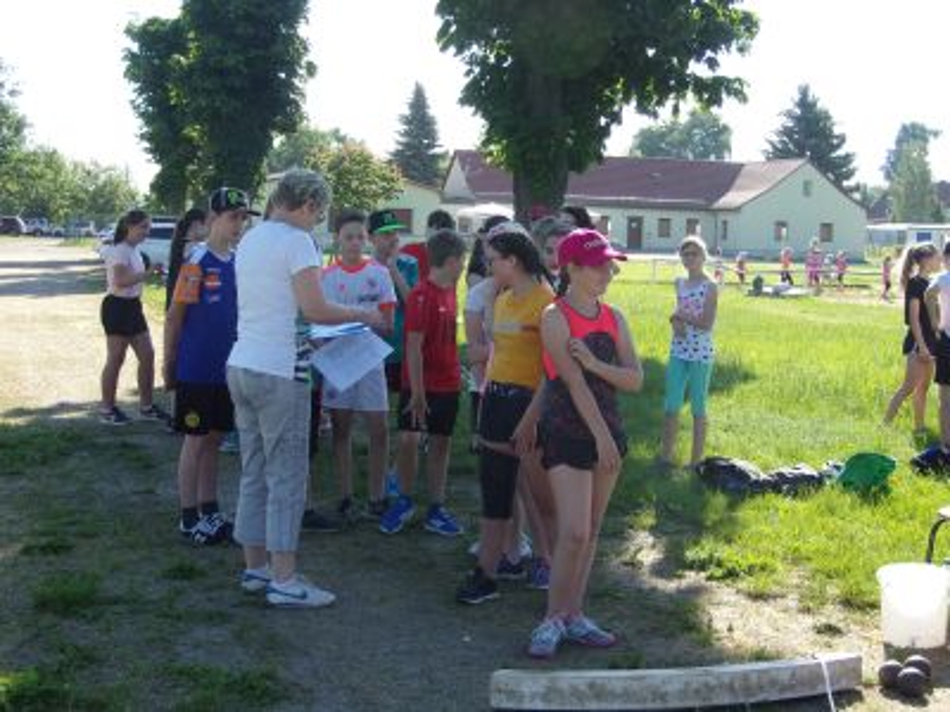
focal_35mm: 52
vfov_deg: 28.0
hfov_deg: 36.8
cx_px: 475
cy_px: 356
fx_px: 1427
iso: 80
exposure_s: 1/280
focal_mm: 9.4
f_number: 4.3
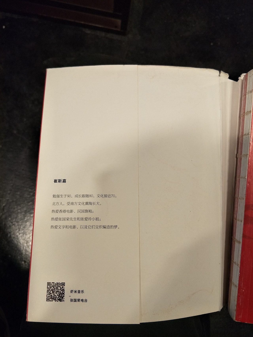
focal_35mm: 22
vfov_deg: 76.4
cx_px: 126
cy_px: 168
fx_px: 214
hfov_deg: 61.1
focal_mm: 3.79
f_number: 1.7
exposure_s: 1/33
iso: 168
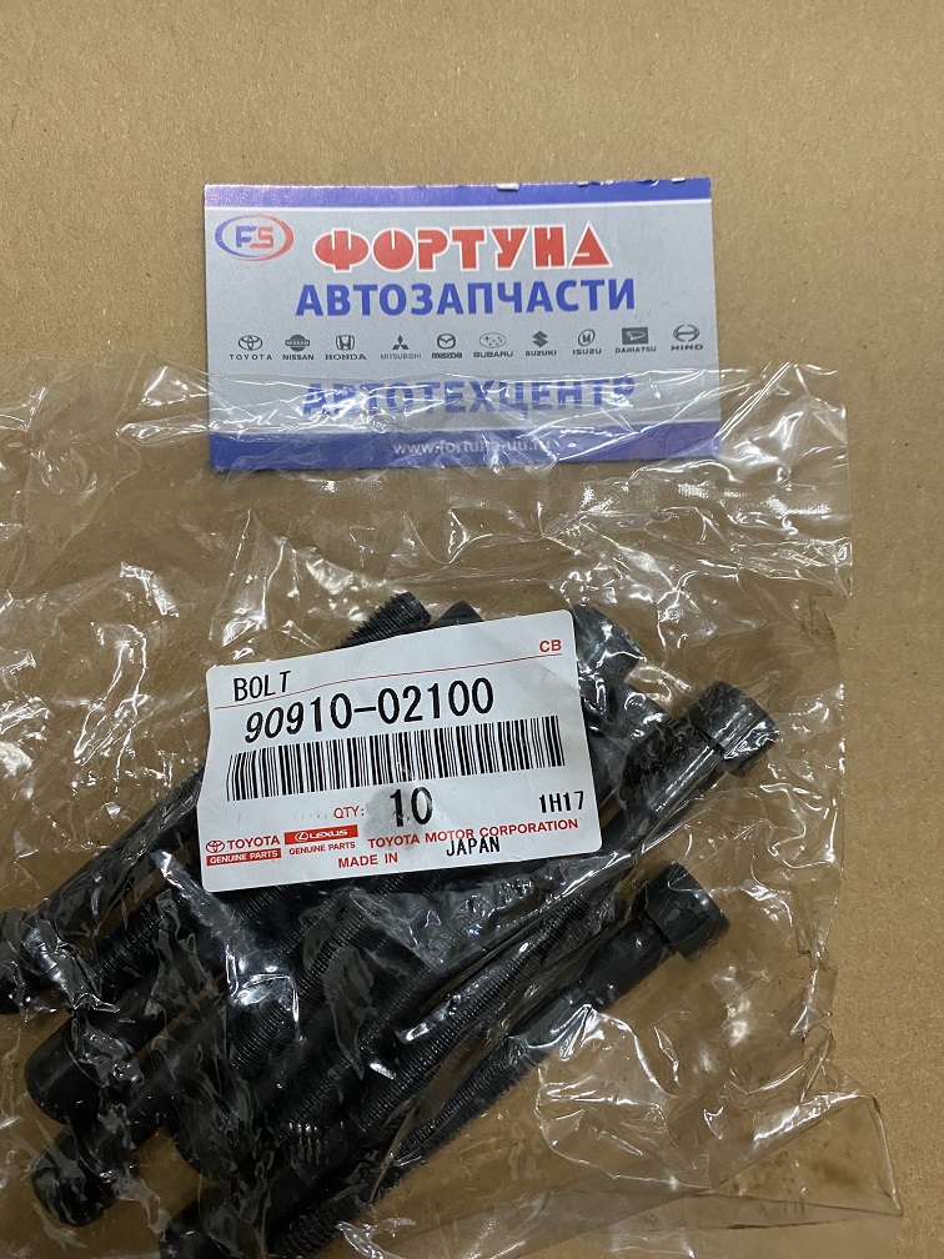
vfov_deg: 67.3
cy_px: 630
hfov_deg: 53.1
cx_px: 472
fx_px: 945
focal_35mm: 26
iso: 200
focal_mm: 4.25
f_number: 1.8
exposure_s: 1/60
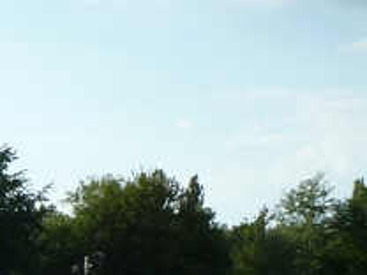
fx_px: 1824
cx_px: -353
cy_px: 606
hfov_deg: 10.6
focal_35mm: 172
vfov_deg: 8.1
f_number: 3.5
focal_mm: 5.7
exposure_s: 1/500
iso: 80
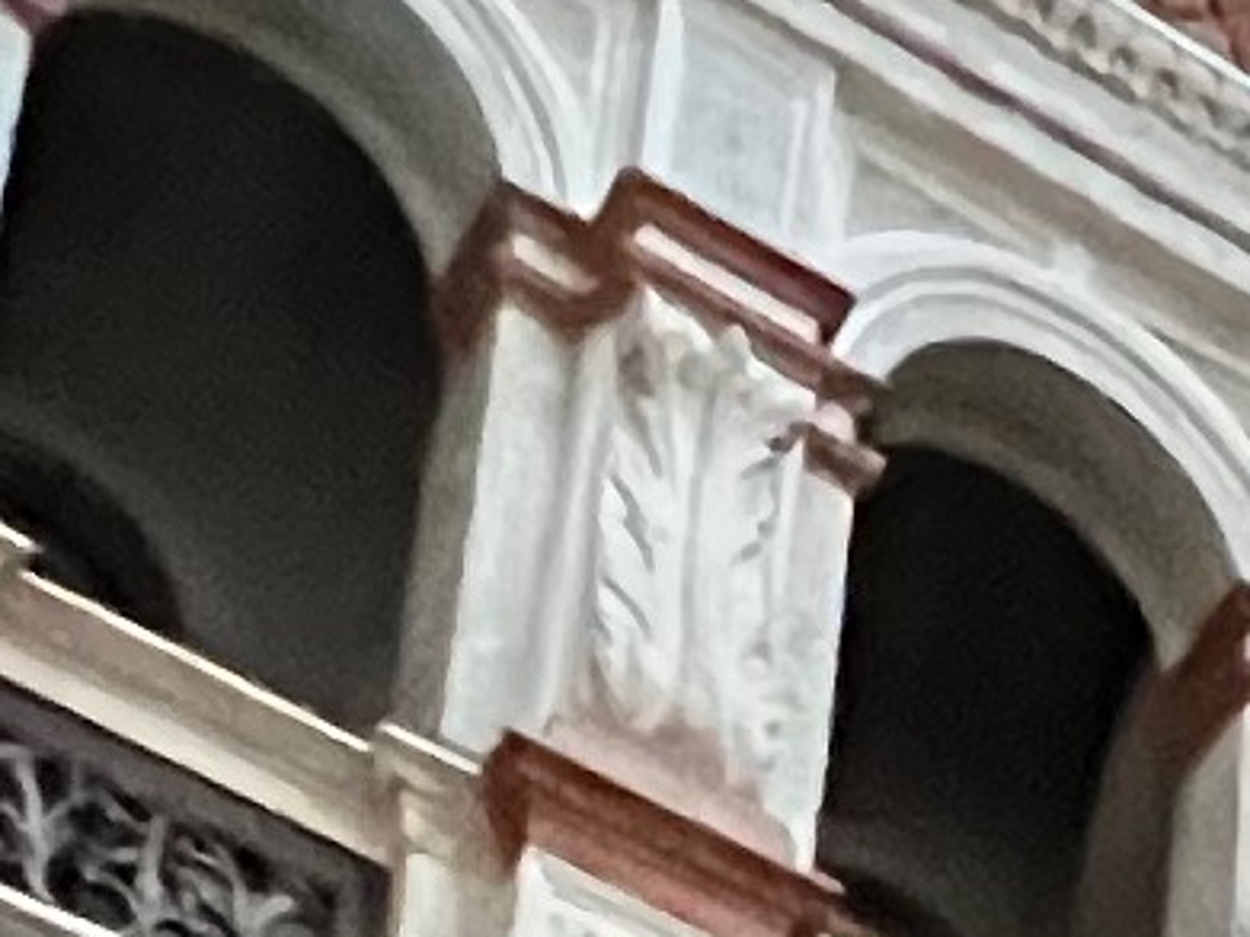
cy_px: 3083
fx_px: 4837
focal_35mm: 134
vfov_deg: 8.6
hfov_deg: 13.5
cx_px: 2123
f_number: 1.8
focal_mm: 1.57
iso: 1000
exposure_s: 1/43
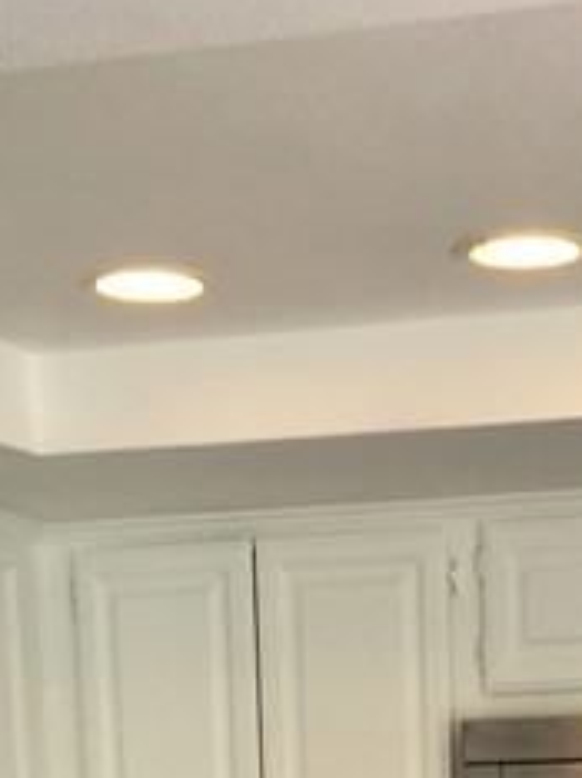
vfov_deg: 13.3
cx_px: 469
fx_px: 2852
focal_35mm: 127
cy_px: 1583
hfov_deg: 11.6
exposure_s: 1/94
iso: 25
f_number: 2.2
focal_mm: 4.15
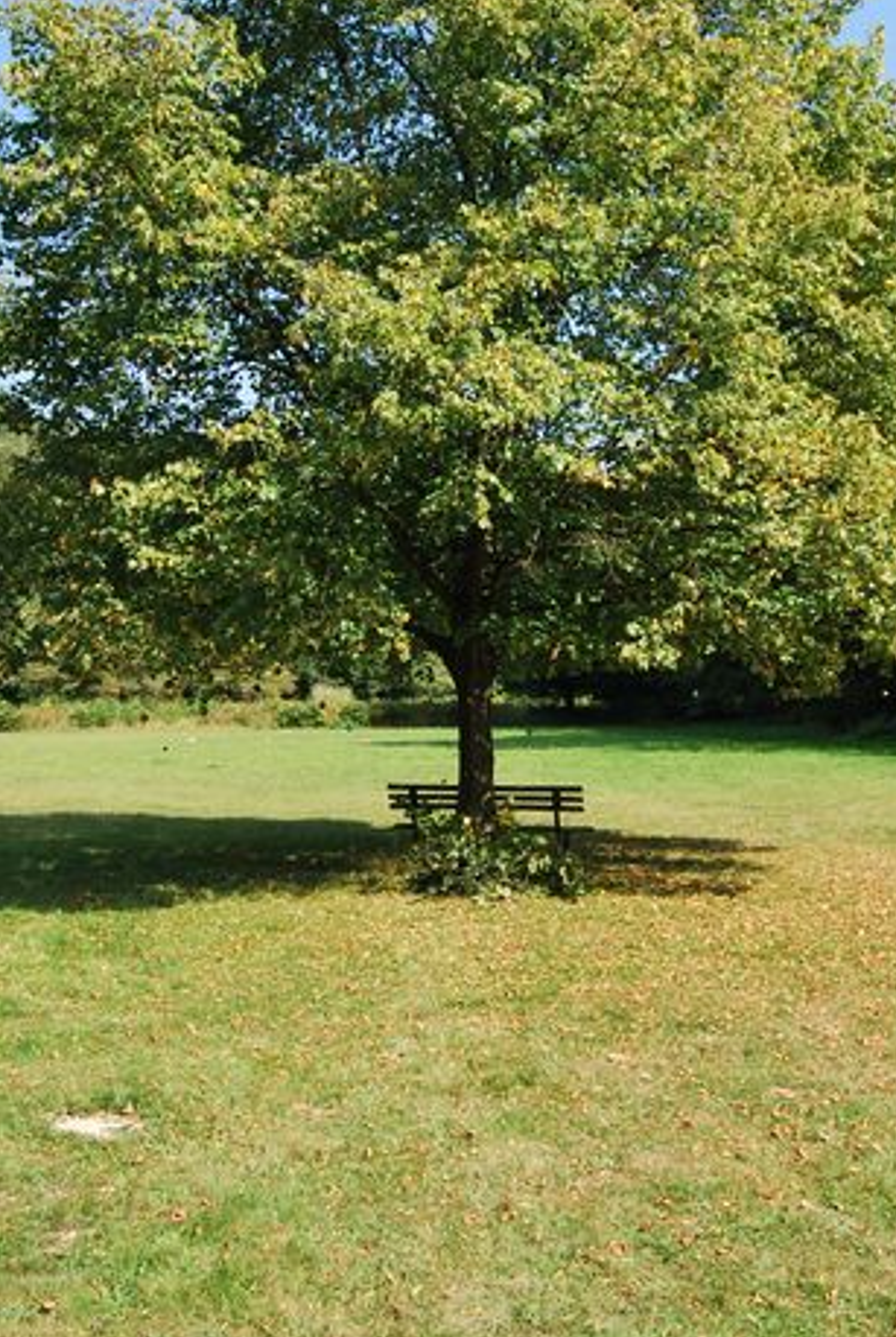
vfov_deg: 43.5
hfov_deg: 30.1
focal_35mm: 45
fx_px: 1666
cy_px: 546
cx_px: 515
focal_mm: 19
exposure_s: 1/200
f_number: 7.1
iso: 100
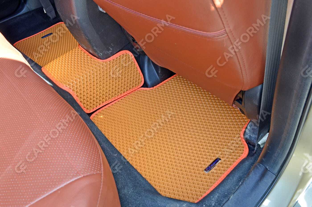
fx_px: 259
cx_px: 156
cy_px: 104
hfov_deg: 62.0
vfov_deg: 43.4
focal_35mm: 30
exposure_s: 1/30
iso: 400
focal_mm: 20
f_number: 9.5
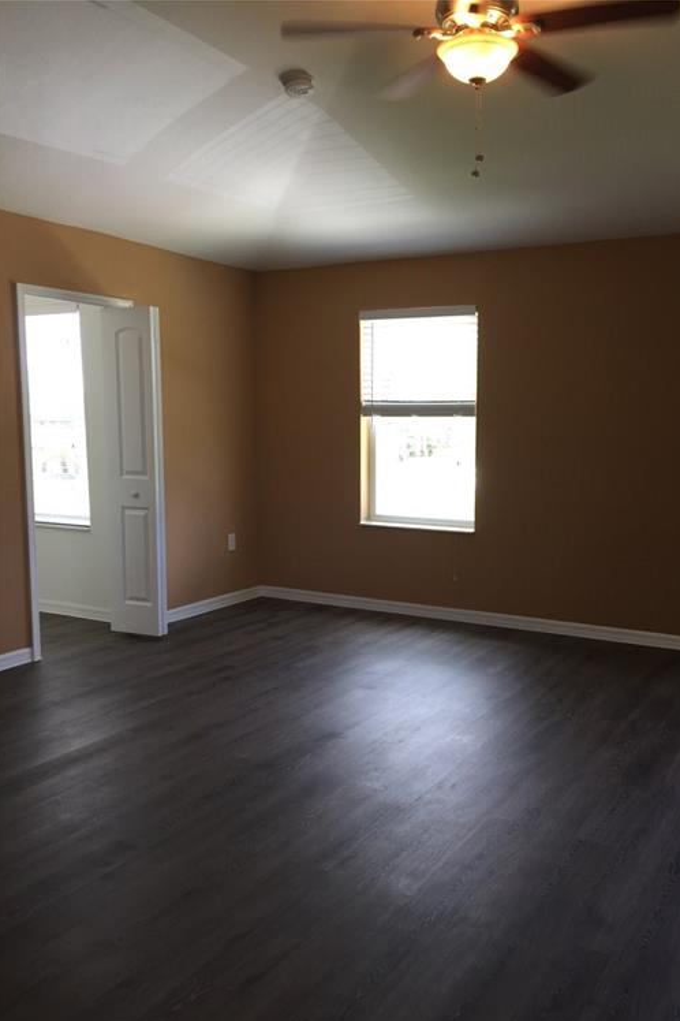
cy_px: 523
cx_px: 388
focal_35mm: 31
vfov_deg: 60.3
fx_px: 878
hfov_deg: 42.2
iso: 32
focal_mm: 4.15
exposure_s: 1/60
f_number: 2.2
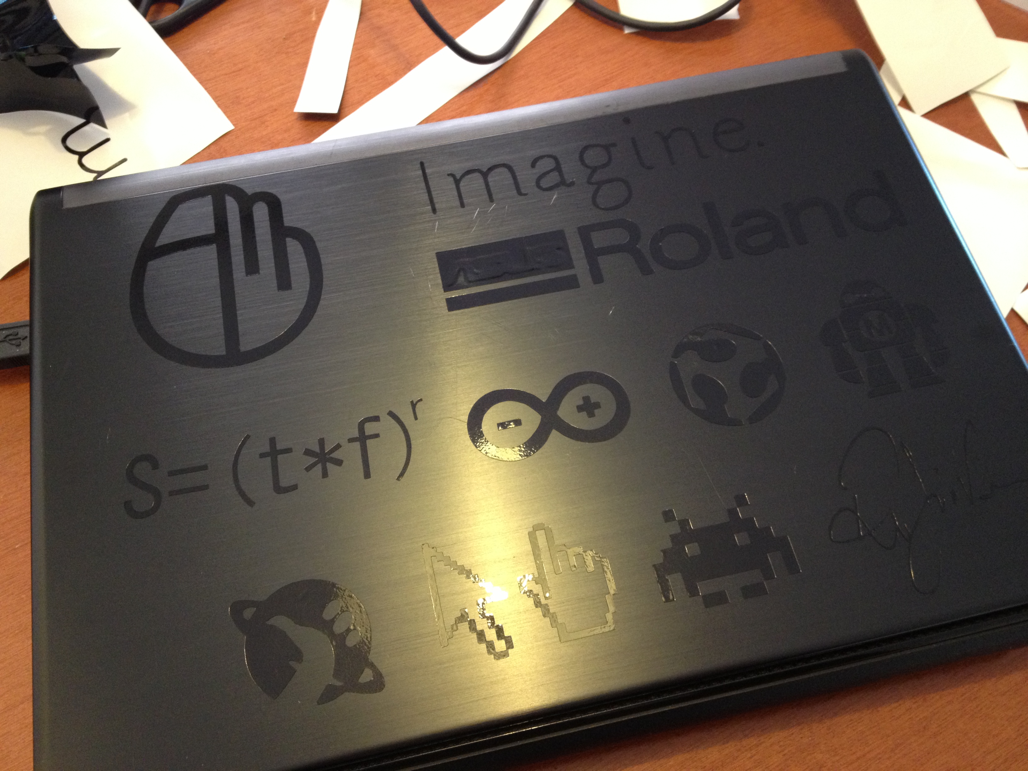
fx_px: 1039
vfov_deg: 40.7
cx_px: 514
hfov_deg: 52.6
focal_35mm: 35
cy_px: 386
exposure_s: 1/20
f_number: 2.4
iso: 200
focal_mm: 4.28
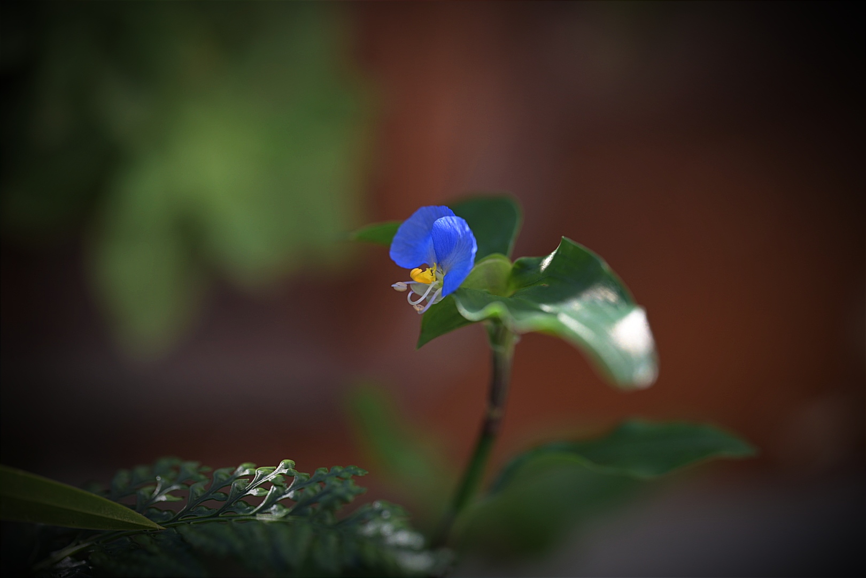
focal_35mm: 105
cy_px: 289
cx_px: 433
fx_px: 2526
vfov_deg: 13.0
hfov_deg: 19.5
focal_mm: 105
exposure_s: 1/250
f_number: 4
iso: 90
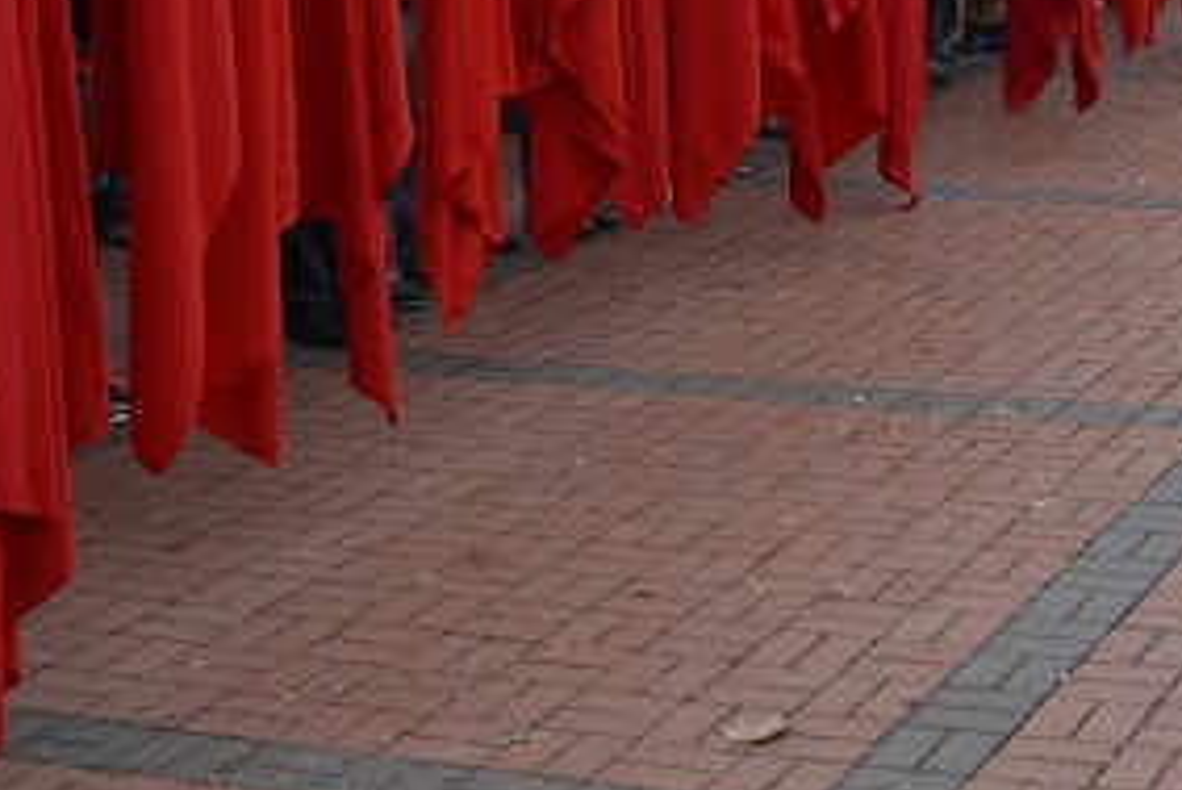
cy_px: -219
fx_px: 2891
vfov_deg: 14.9
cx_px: 1199
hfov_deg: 22.2
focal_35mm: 88
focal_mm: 18
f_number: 5.6
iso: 220
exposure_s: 1/125
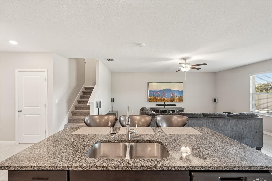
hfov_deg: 96.7
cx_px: 136
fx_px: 121
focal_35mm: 16
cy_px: 90
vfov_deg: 73.7
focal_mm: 16
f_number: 8
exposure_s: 1/6
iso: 400
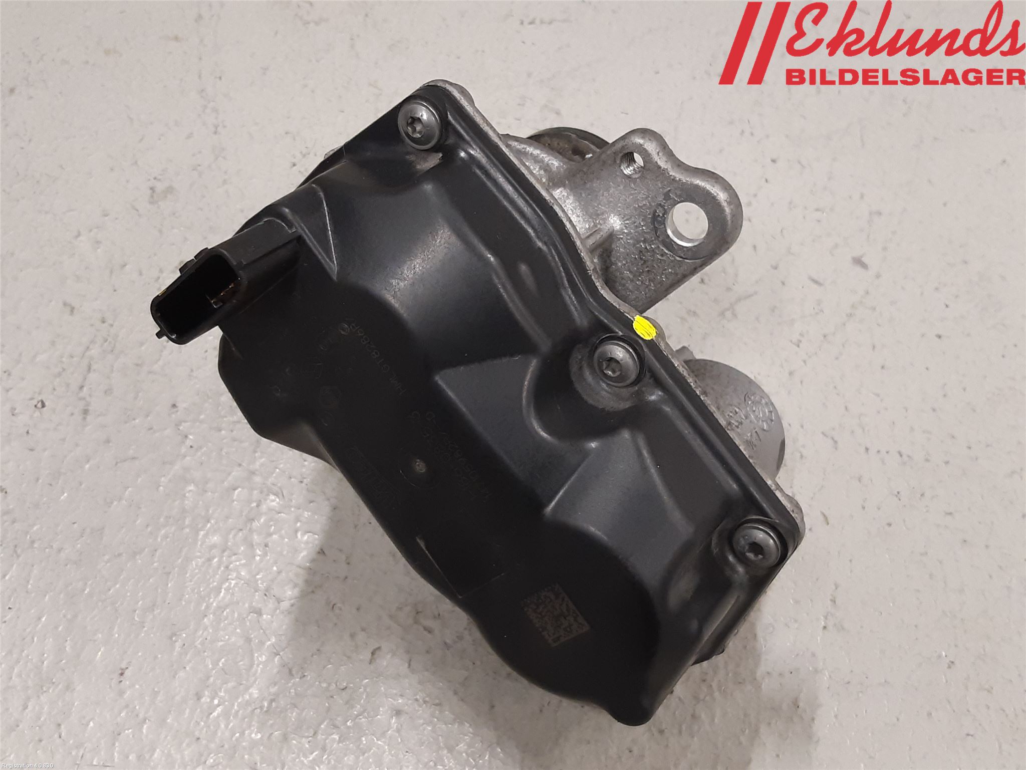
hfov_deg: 67.3
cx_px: 513
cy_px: 385
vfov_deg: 53.1
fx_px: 771
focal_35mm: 26
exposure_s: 1/50
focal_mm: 3.93
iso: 125
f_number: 1.7
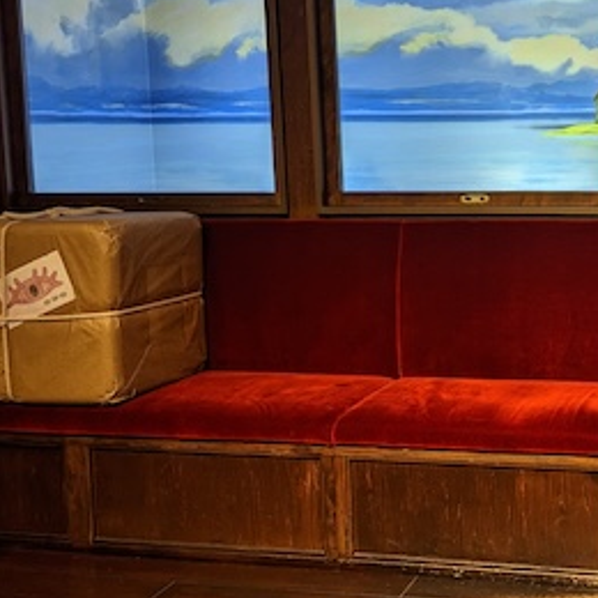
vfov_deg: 34.3
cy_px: 186
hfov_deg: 31.7
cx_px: 612
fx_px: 958
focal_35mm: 49
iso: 95
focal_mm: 6.81
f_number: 1.85
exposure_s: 1/31.8
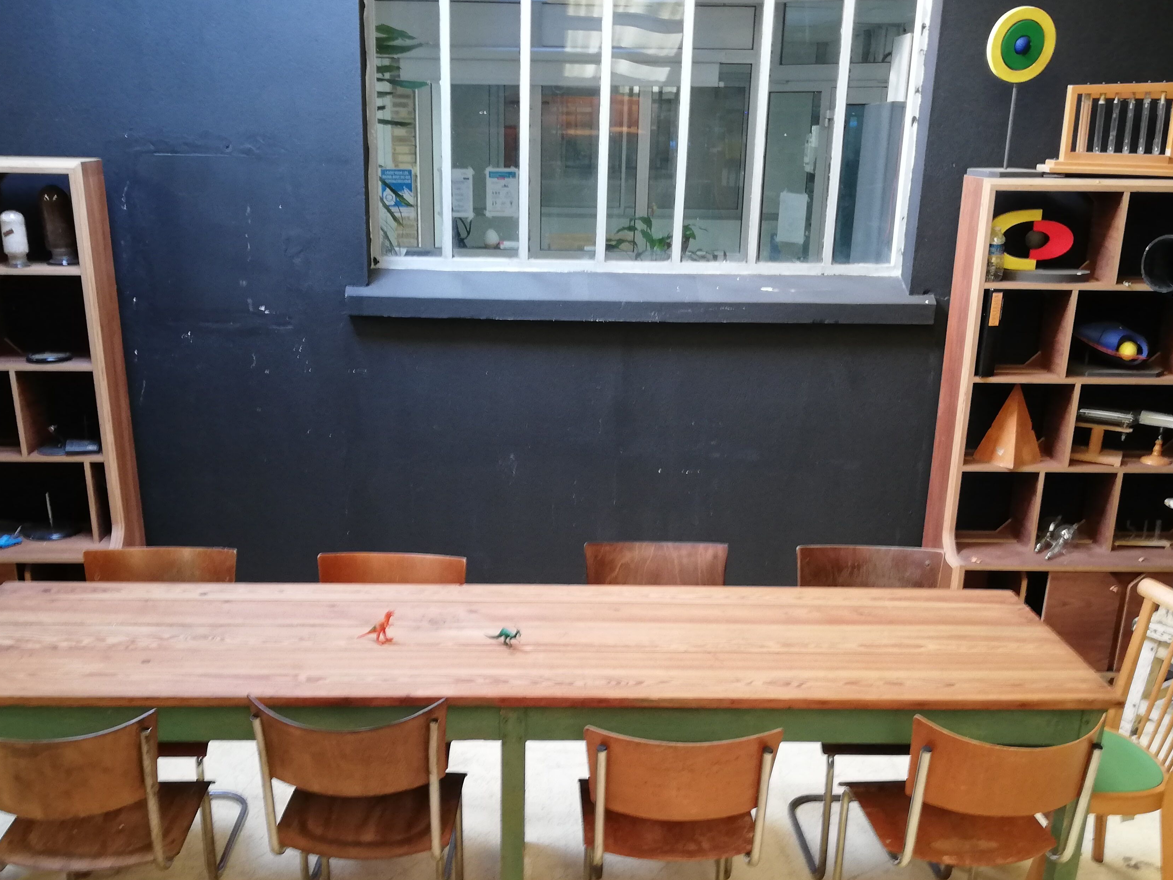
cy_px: 546
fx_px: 1220
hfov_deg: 51.3
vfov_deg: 39.4
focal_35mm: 36
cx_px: 565
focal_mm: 3.81
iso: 200
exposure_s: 1/33.3
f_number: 2.2
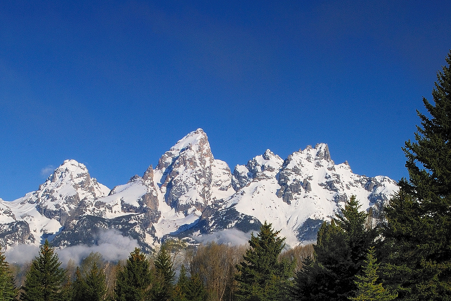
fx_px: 1015
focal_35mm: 81
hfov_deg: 25.0
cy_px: 282
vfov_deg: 16.6
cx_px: 208
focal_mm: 26
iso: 100
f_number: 18
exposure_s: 1/50
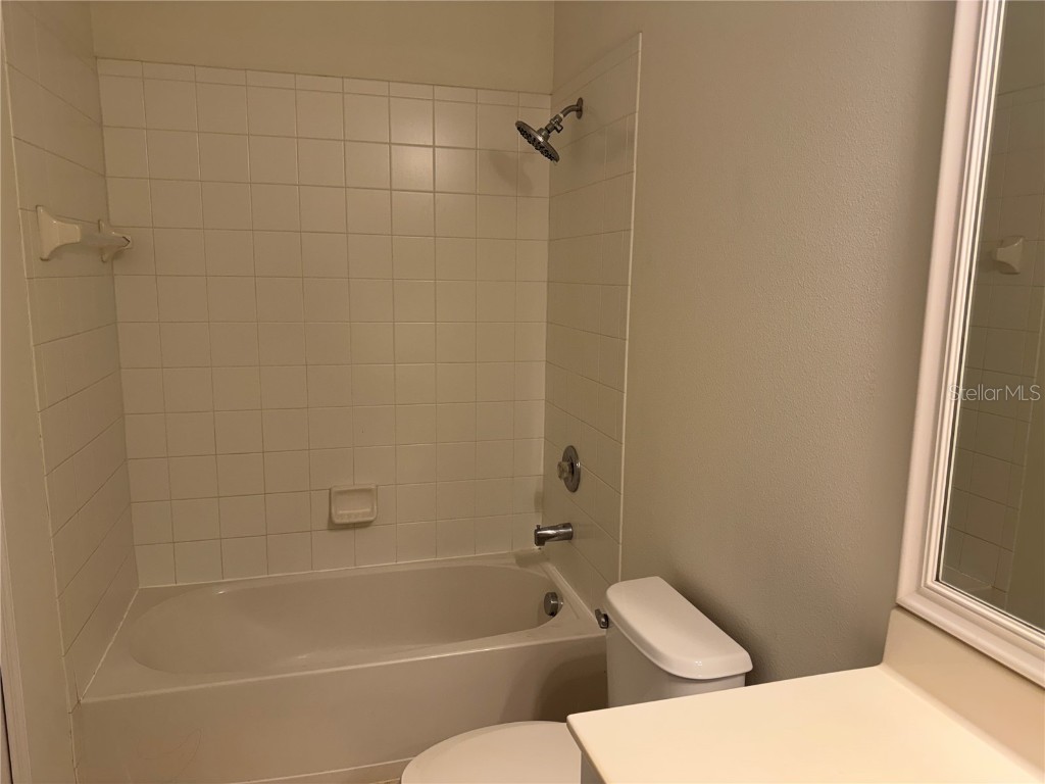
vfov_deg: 56.8
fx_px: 725
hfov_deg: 71.6
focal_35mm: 24
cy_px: 392
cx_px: 522
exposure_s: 1/120
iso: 100
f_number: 1.78
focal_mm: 6.76
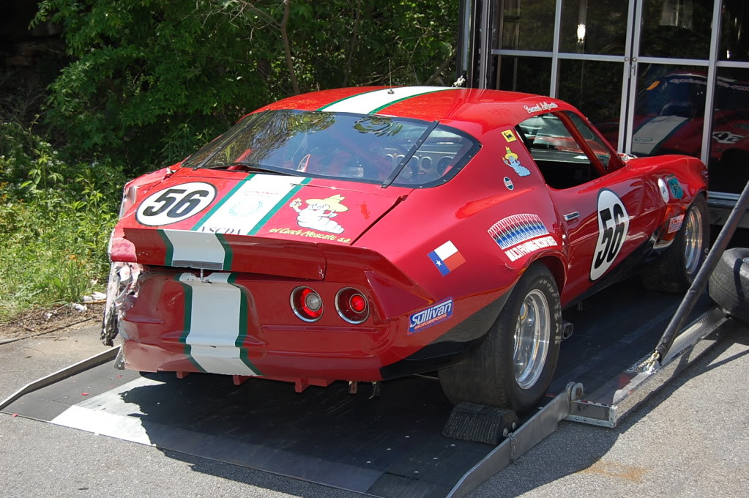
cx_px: 374
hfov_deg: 35.1
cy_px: 249
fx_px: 1185
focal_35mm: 57
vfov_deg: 23.7
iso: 200
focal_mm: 38
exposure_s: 1/500
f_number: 5.6
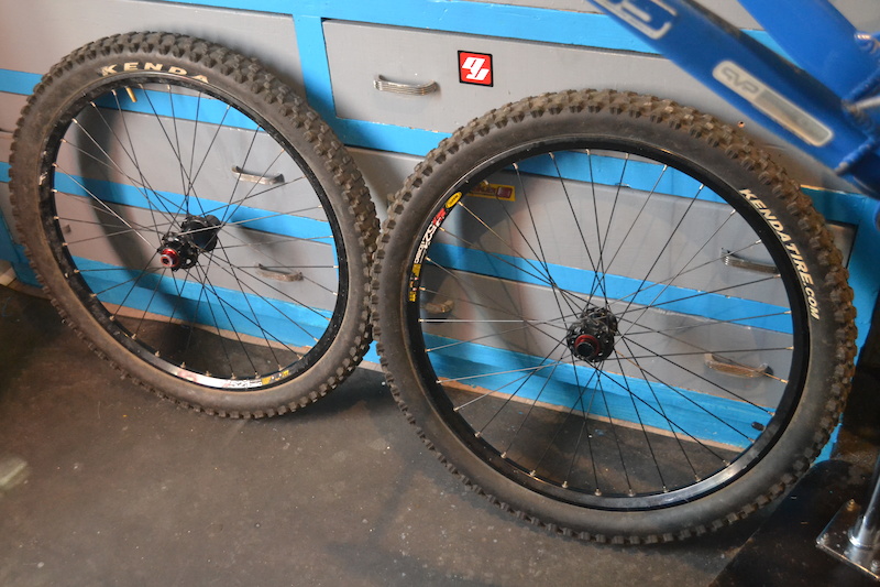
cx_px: 440
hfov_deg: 49.6
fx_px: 953
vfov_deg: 34.2
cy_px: 294
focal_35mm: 39
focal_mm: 26
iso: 3200
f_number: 4.2
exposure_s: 1/50
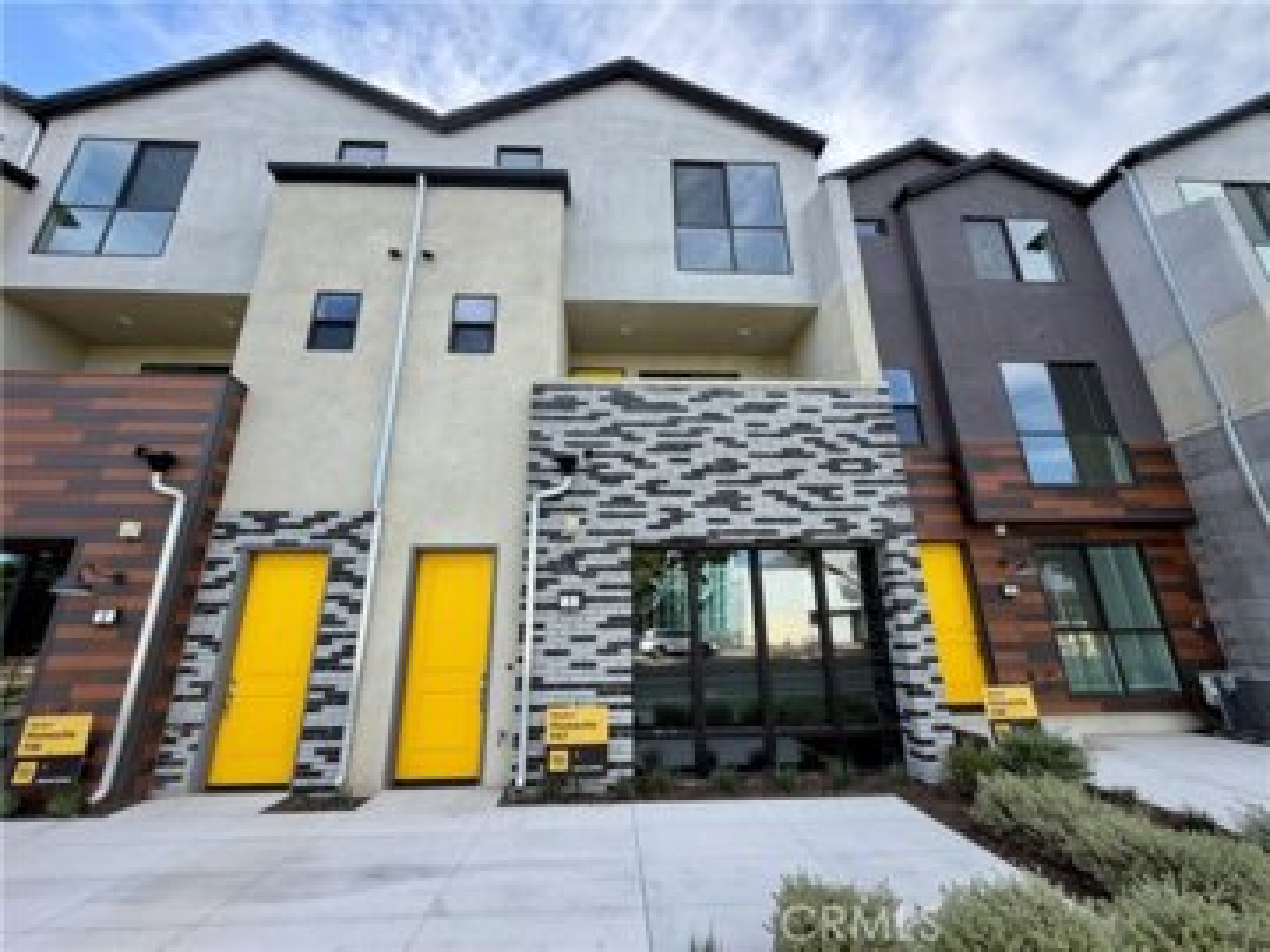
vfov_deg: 85.7
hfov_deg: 102.1
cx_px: 635
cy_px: 476
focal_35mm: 14
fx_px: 514
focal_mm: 2.22
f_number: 2.2
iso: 50
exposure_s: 1/502
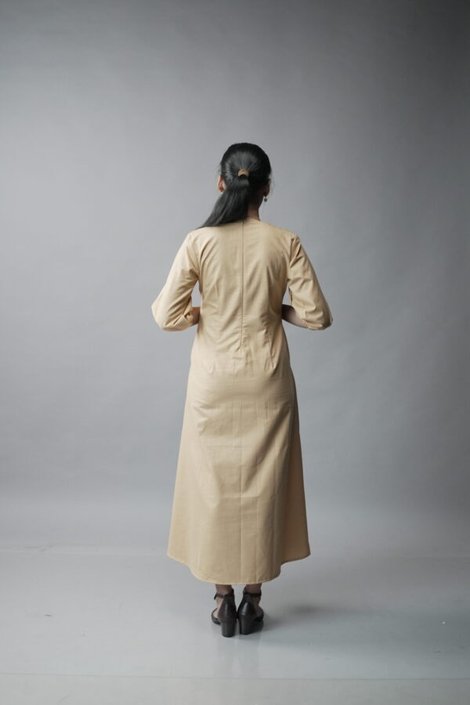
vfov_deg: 38.2
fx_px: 1018
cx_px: 235
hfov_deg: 26.0
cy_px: 352
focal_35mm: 52
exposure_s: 1/800
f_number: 2
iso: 1600
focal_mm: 35
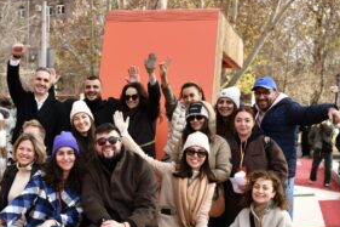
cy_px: 169
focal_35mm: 64
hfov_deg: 31.1
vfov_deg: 21.0
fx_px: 604
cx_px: 102
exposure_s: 1/640
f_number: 3.2
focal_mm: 36
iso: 200
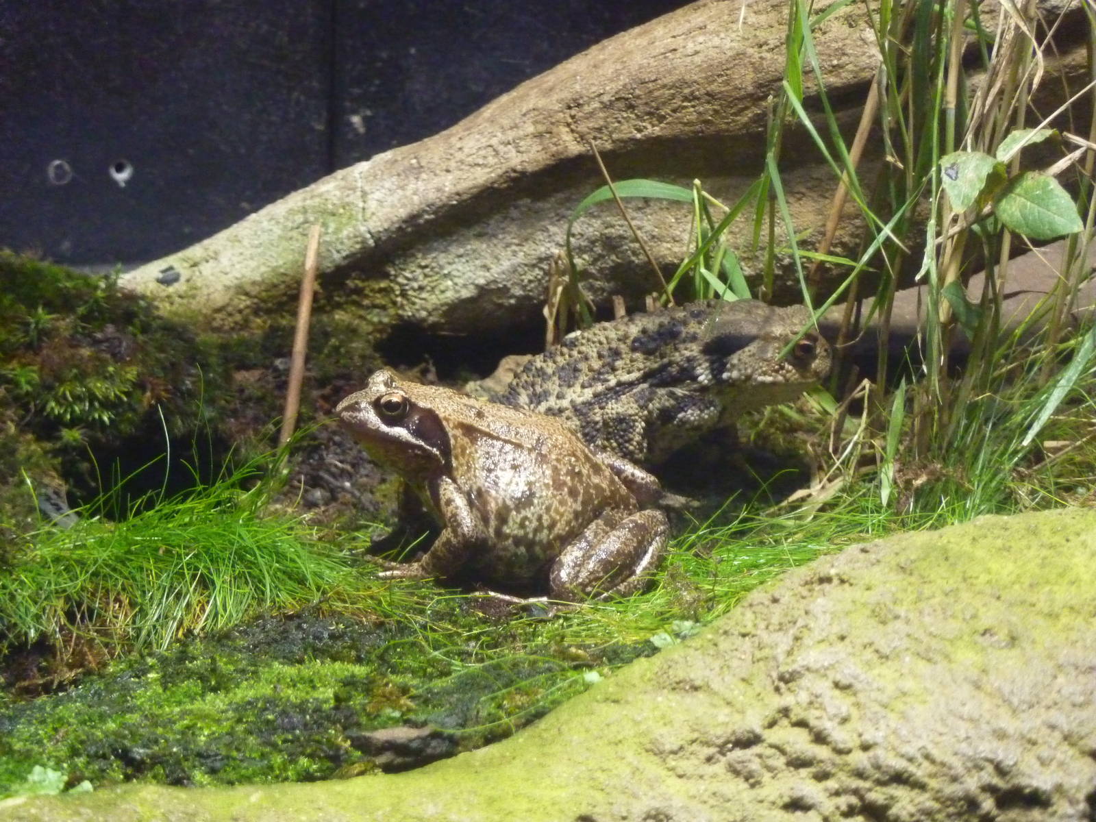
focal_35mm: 260
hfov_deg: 7.6
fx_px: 8232
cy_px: 411
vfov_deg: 5.7
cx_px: 548
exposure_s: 1/60
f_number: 4.7
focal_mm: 42.6
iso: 800
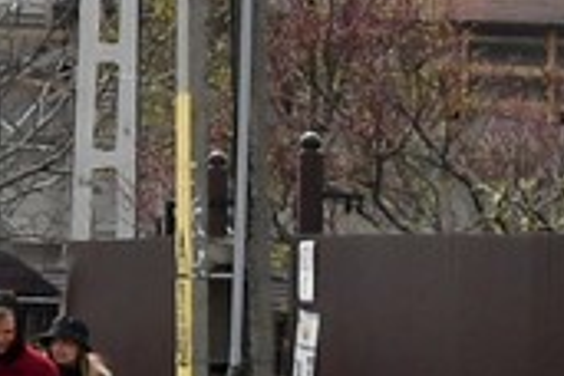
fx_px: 4292
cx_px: -1013
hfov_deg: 6.9
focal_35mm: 274
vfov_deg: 4.9
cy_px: -402
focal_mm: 26
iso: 640
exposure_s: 1/4000
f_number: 5.6
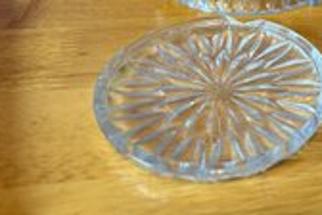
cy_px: -30
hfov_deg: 36.0
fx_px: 456
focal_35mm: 51
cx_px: 304
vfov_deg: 24.5
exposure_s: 1/60
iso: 250
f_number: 1.78
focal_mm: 6.86
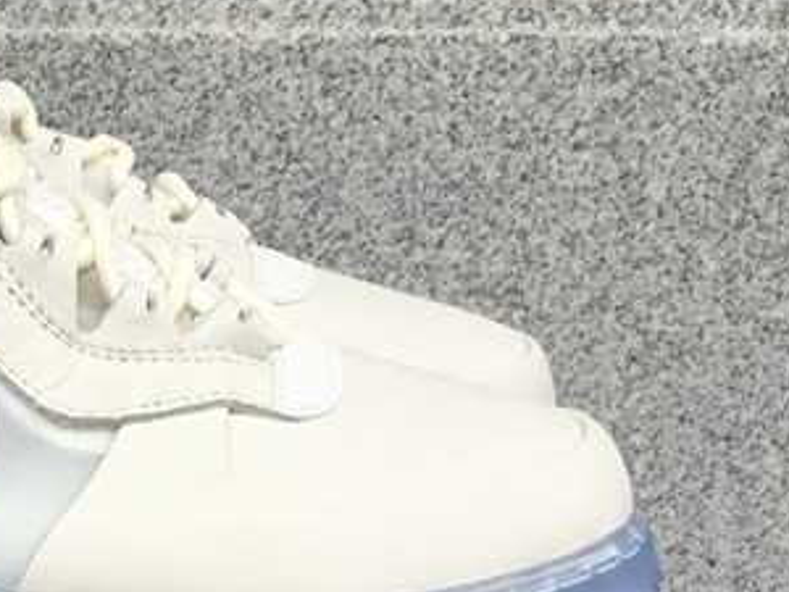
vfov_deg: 15.8
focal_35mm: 93
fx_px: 2120
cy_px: 433
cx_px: -32
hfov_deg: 20.3
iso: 32
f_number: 2.4
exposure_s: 1/120
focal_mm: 3.3
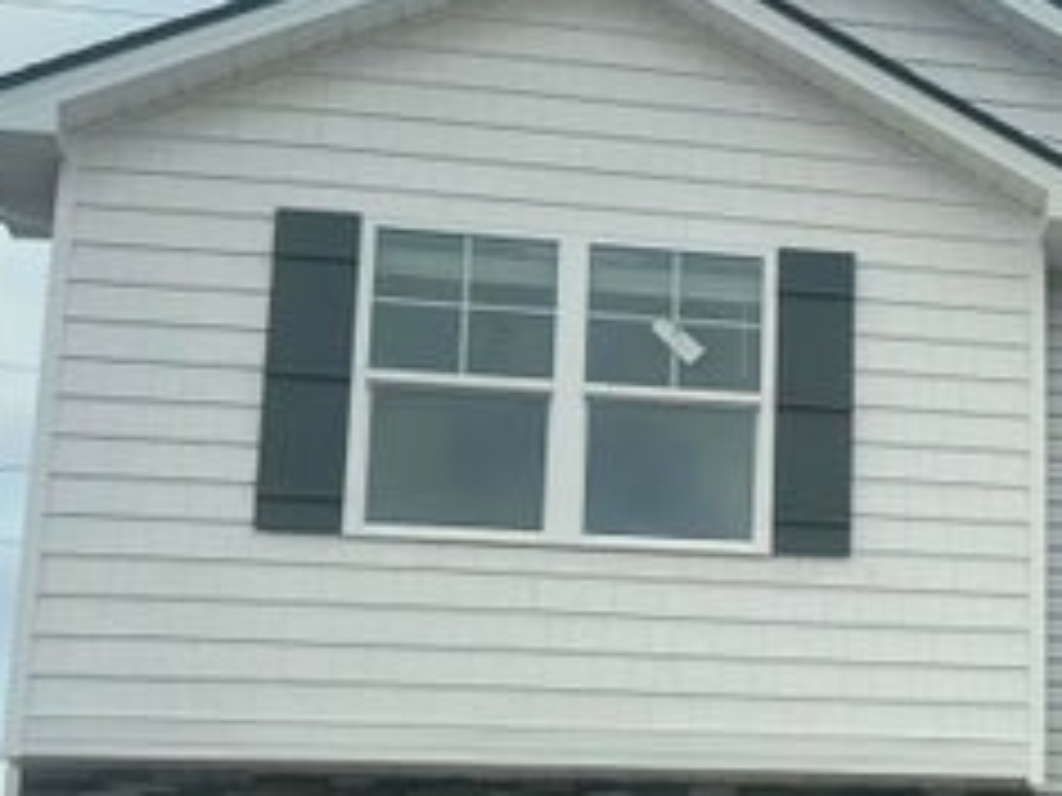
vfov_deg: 22.3
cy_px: 630
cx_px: 1264
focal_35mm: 65
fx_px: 1994
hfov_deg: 26.6
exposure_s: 1/1667
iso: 80
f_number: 1.78
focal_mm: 6.86
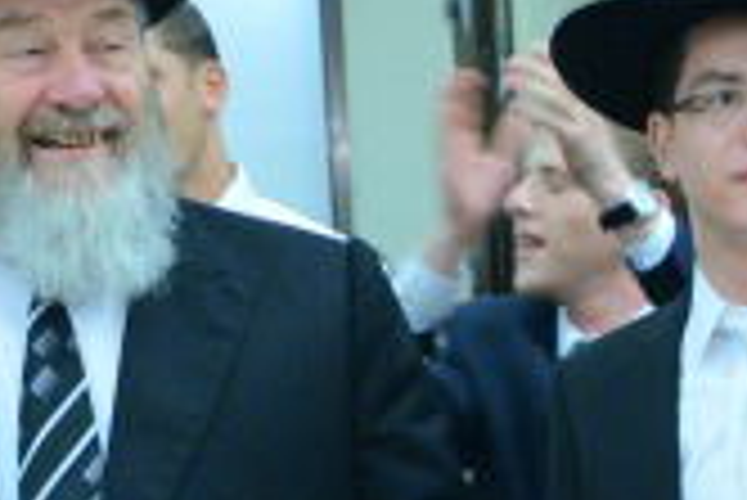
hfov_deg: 11.4
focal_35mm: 173
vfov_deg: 7.9
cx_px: 1143
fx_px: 3593
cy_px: 619
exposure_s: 1/60
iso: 3200
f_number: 5
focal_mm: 28
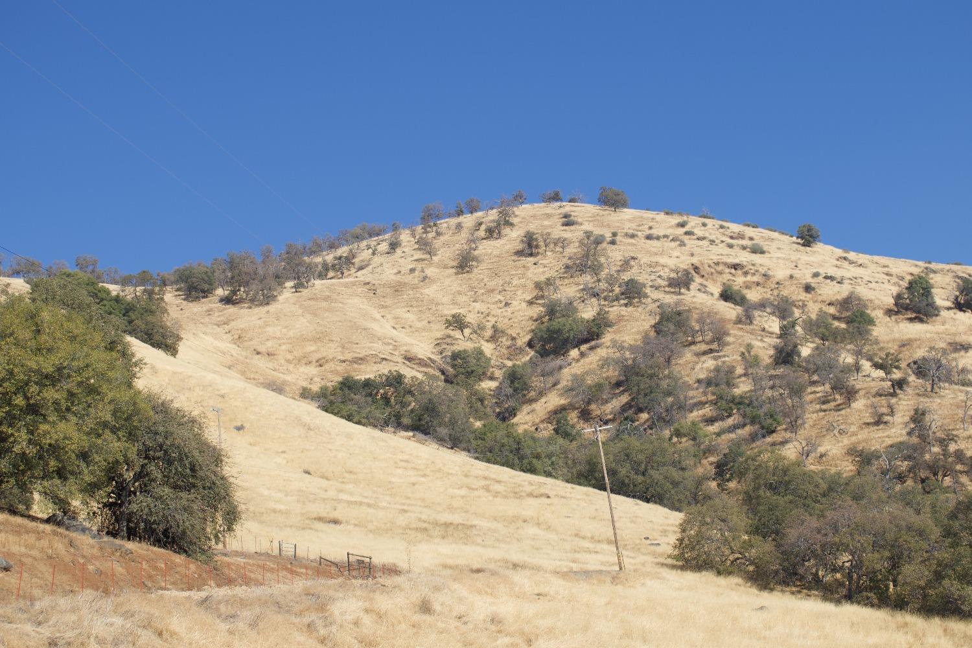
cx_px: 486
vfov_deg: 22.6
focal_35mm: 60
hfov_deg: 33.4
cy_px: 324
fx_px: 1620
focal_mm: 40
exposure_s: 1/320
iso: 100
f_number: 9
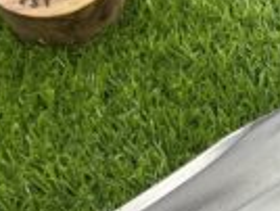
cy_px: 128
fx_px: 624
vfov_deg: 19.2
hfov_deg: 24.1
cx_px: 286
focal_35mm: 77
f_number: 1.78
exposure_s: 1/50
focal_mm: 6.76
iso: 320
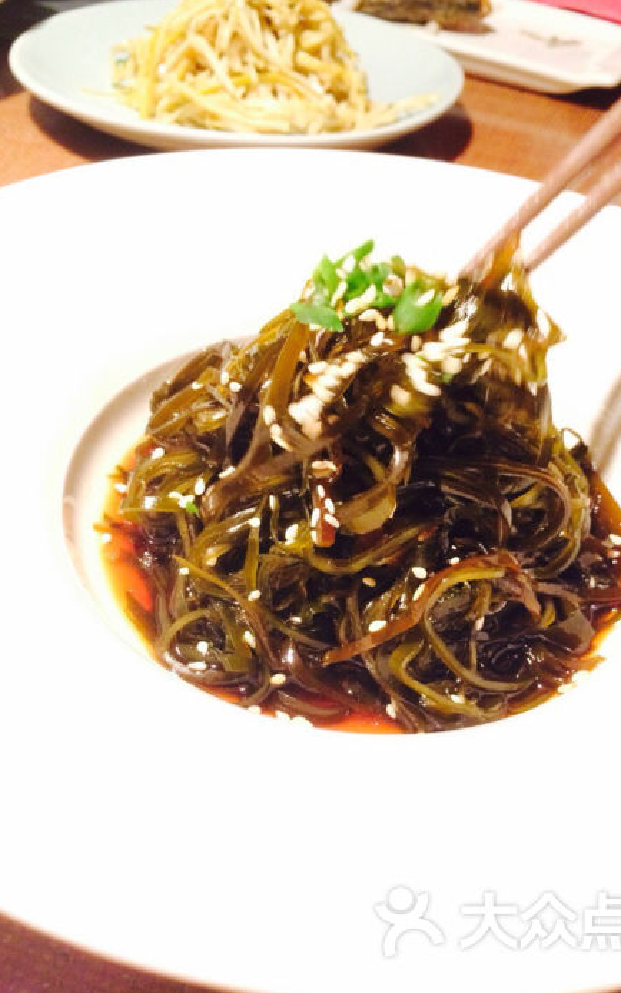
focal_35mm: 31
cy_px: 495
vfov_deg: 61.2
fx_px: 839
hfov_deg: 40.5
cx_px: 358
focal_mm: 4.15
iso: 320
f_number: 2.2
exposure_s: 1/33
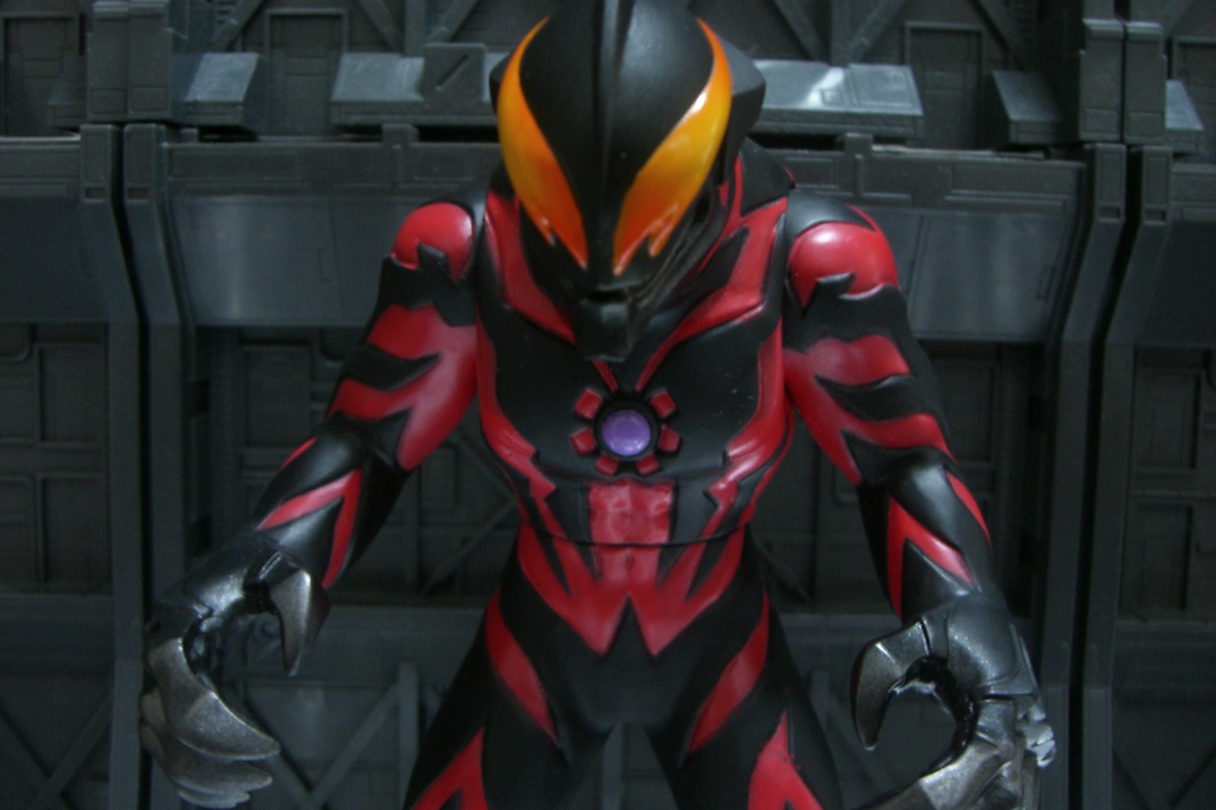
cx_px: 601
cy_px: 421
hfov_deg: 48.5
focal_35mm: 40
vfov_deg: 33.4
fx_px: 1351
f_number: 2.7
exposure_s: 1/8
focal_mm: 6.2
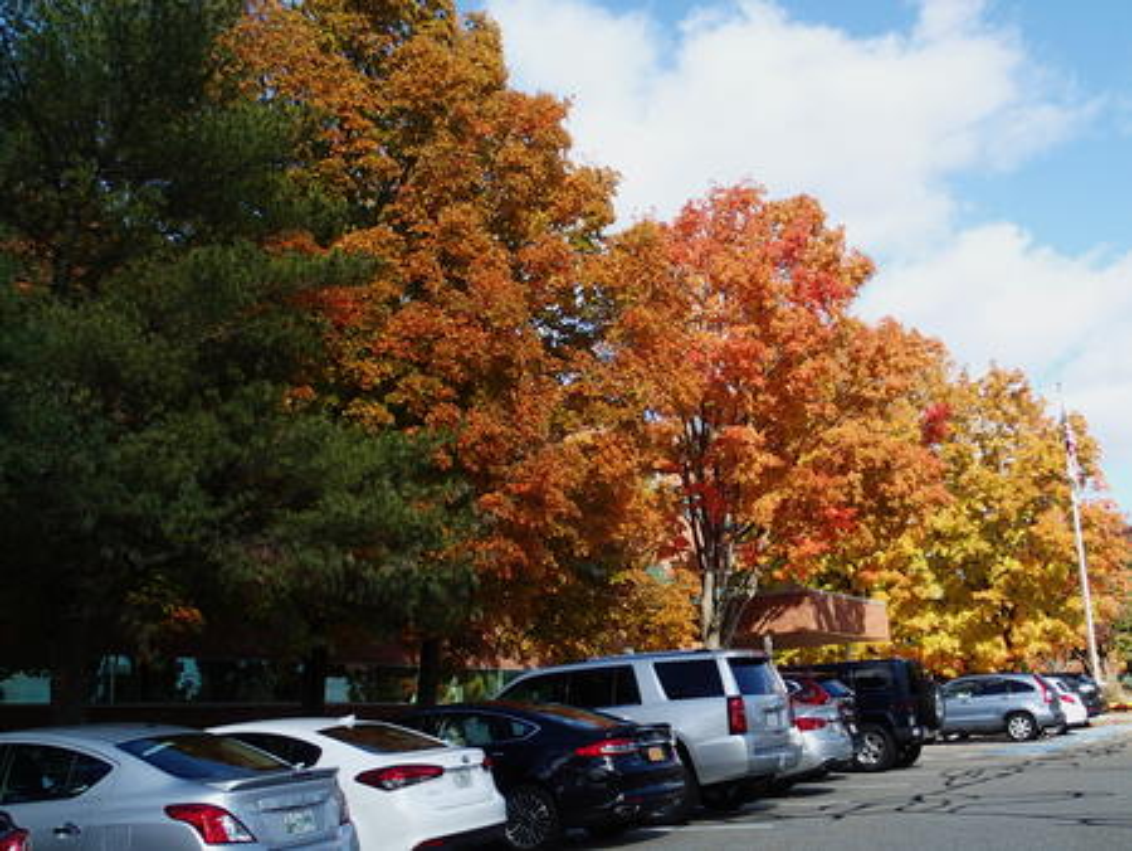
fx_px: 1309
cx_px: 566
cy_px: 426
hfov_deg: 46.8
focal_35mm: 40
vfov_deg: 36.0
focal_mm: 7.3
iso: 100
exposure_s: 1/500
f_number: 4
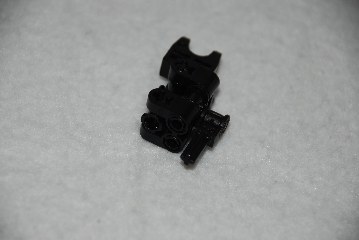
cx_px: 180
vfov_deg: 6.8
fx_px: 2022
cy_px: 120
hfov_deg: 10.1
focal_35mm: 202
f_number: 5.6
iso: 100
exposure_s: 1/60
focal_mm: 135
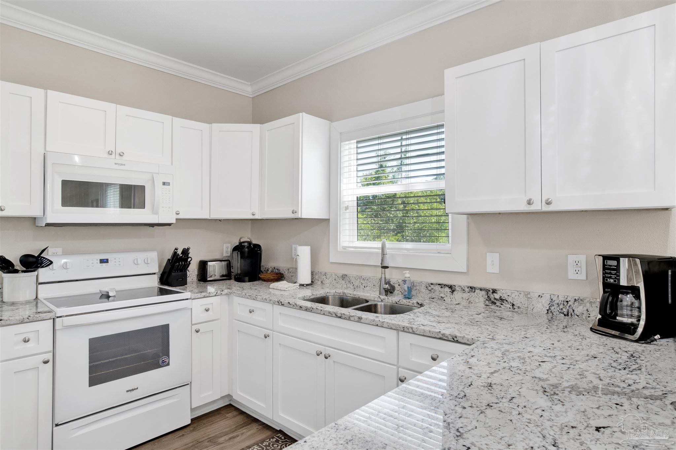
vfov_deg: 67.4
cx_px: 338
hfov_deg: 90.0
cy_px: 225
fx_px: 338
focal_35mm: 18
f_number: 11
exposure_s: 1/8
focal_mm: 18
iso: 200
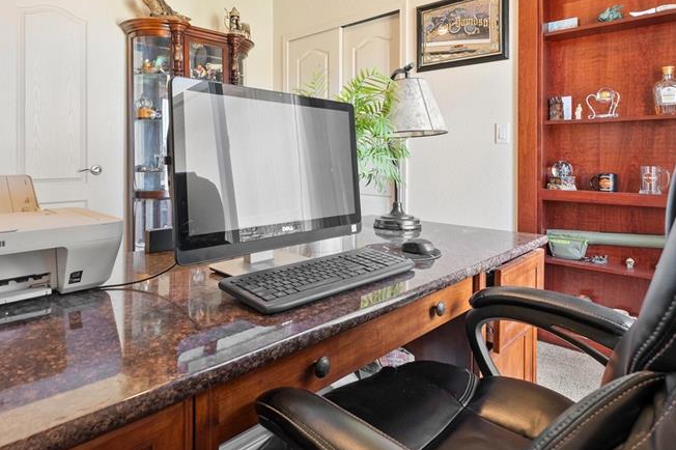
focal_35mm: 22
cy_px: 163
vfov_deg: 56.4
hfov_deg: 78.4
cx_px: 307
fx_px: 413
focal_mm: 14
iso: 400
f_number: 9
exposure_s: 1/1.67
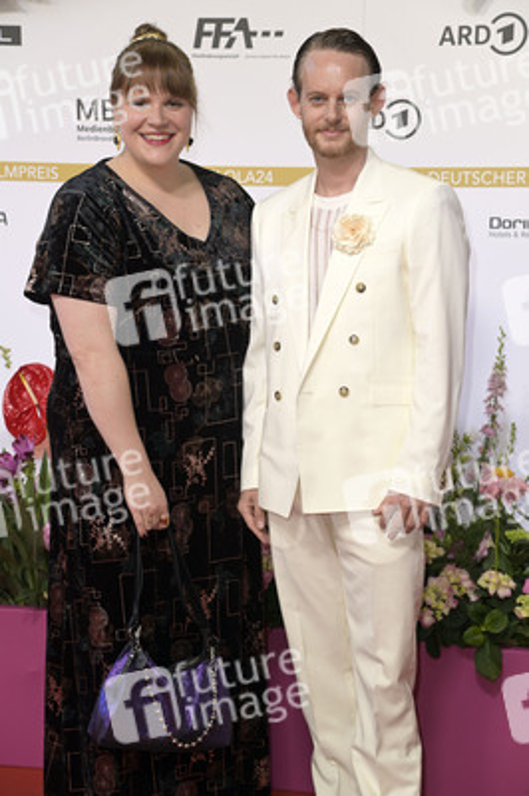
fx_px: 1877
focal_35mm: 85
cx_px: 264
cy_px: 398
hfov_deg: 16.0
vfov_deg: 23.9
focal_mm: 85
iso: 640
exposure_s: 1/250
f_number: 5
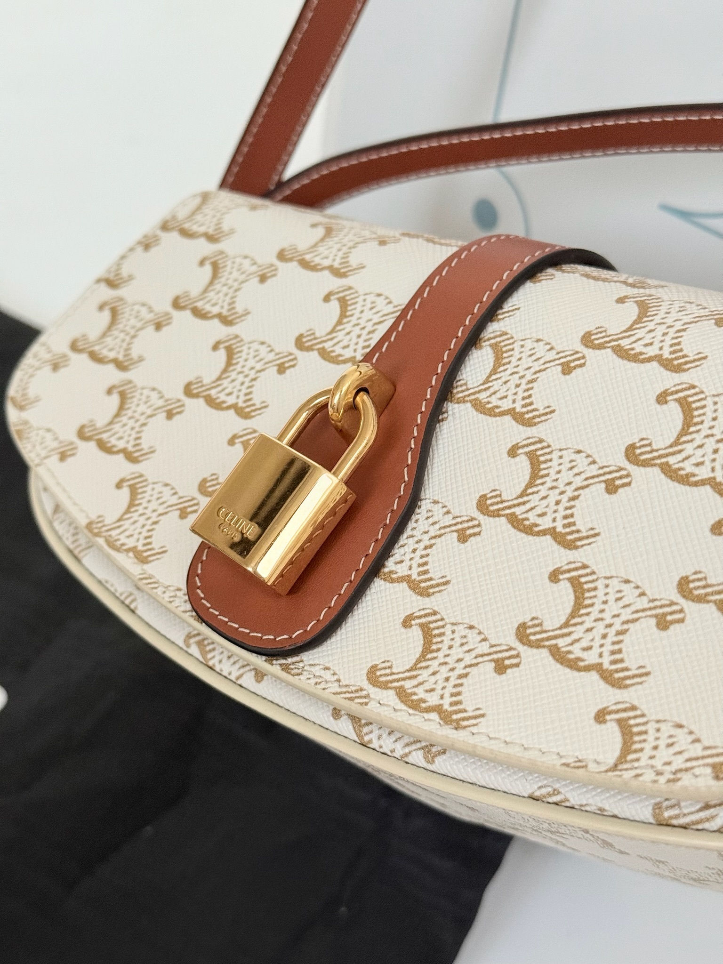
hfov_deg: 30.3
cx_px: 362
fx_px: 1337
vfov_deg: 39.7
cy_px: 482
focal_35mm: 48
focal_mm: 6.76
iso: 320
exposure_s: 1/40
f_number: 1.78
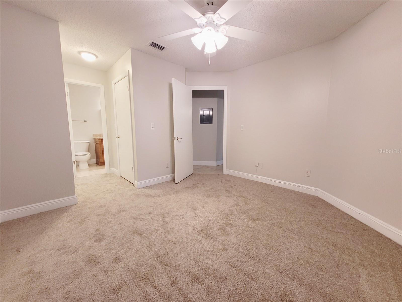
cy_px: 151
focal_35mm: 13
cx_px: 201
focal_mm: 1.74
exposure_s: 1/59
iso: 320
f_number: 2.2
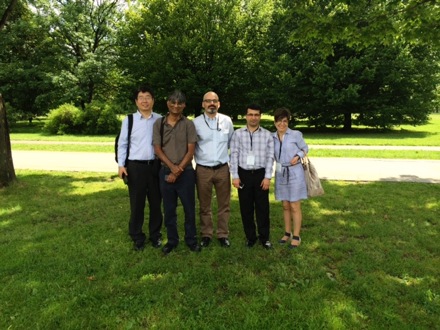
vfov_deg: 46.8
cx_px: 220
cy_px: 165
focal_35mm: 30
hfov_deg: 60.0
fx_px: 381
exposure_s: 1/604
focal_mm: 4.12
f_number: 2.2
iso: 32
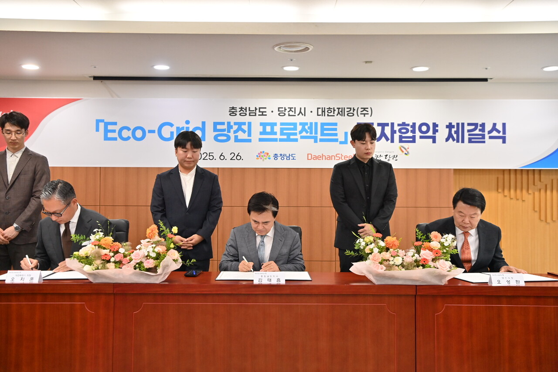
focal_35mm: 38
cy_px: 186
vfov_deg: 35.0
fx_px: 589
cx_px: 279
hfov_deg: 50.7
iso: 1000
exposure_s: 1/200
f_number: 4
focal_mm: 38
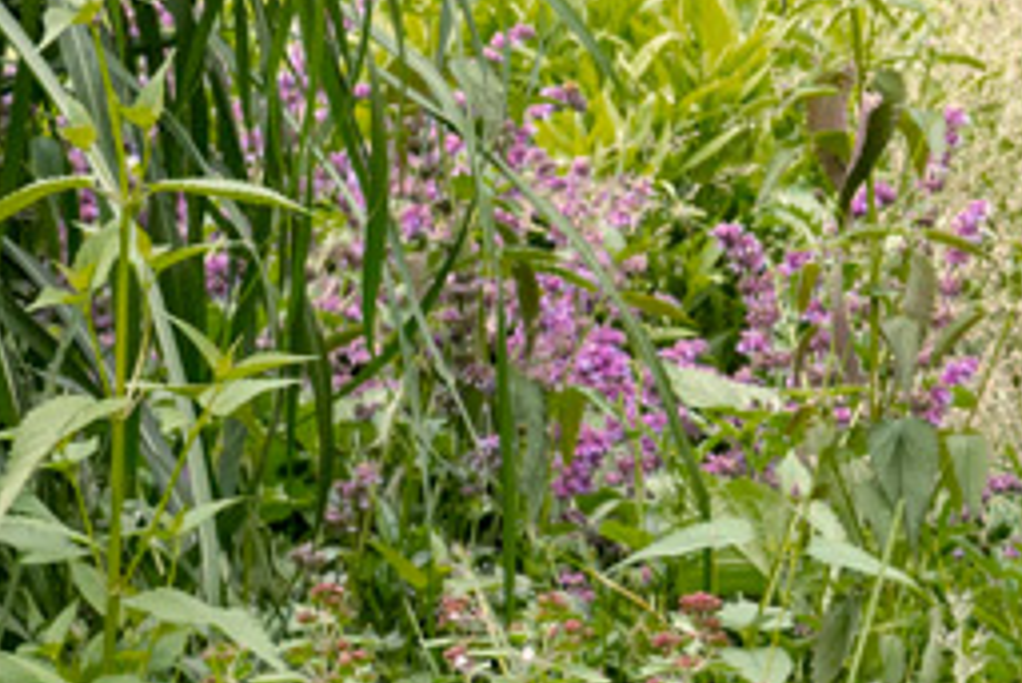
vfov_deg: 2.6
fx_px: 14884
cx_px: 2994
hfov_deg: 3.8
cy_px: 330
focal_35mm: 524
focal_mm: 70
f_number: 8
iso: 400
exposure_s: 1/250
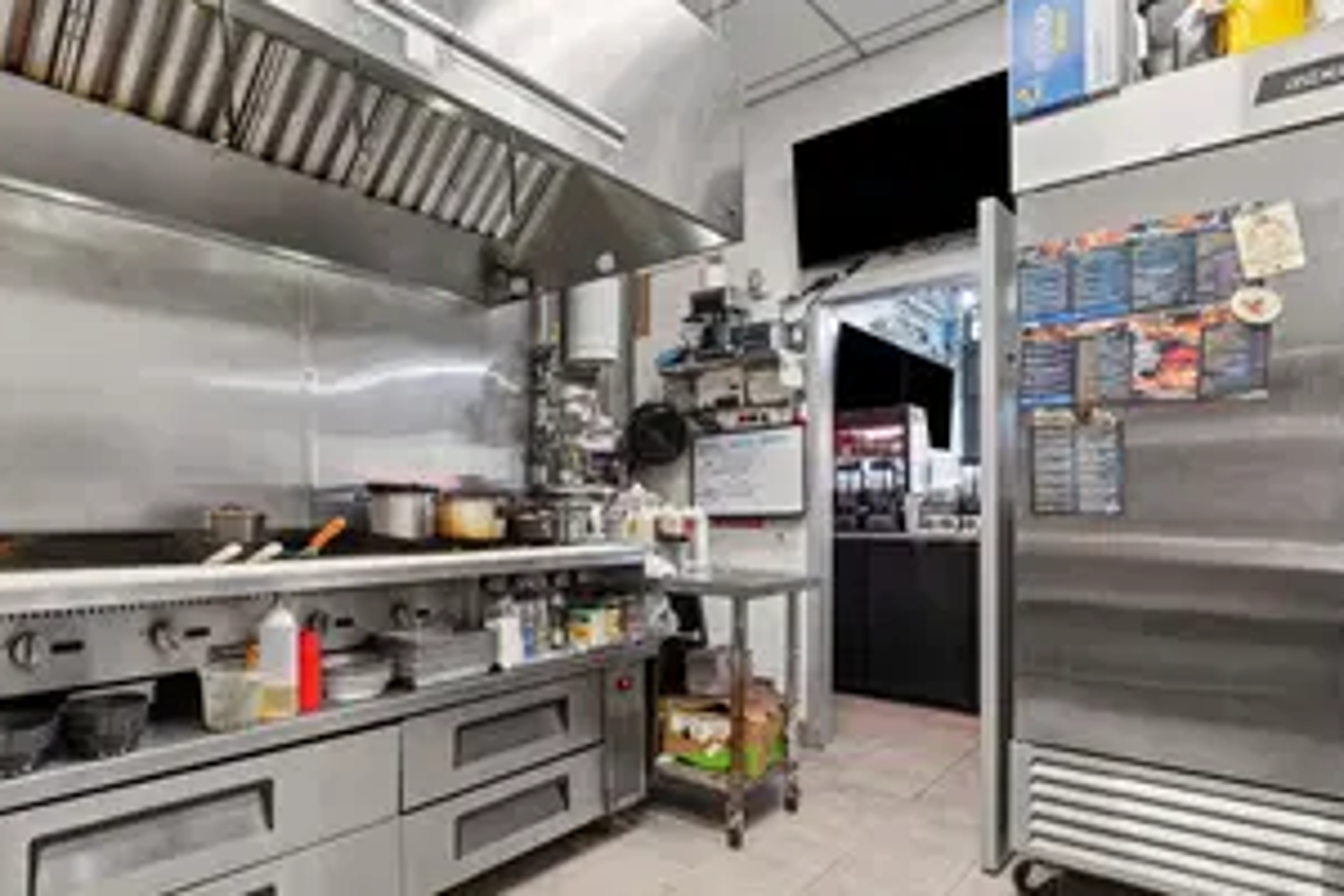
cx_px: 497
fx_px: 747
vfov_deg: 61.7
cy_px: 506
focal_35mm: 20
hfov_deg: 82.3
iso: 100
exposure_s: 6
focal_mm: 10
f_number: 8
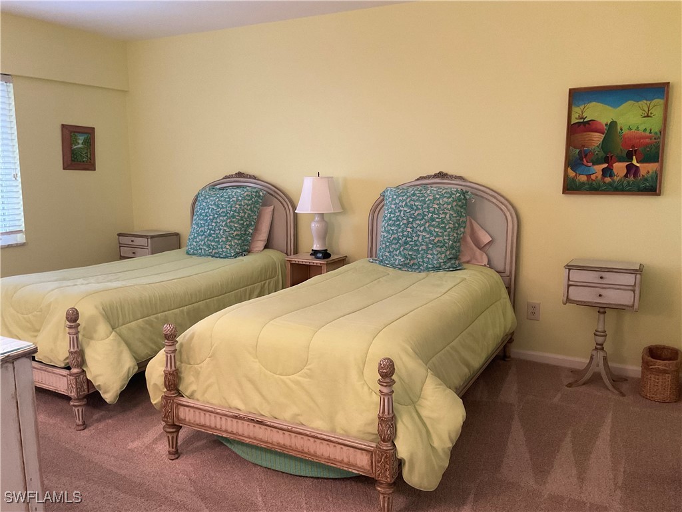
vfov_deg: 48.2
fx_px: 571
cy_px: 256
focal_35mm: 29
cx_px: 341
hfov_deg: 61.7
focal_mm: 3
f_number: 1.8
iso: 200
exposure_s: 1/60
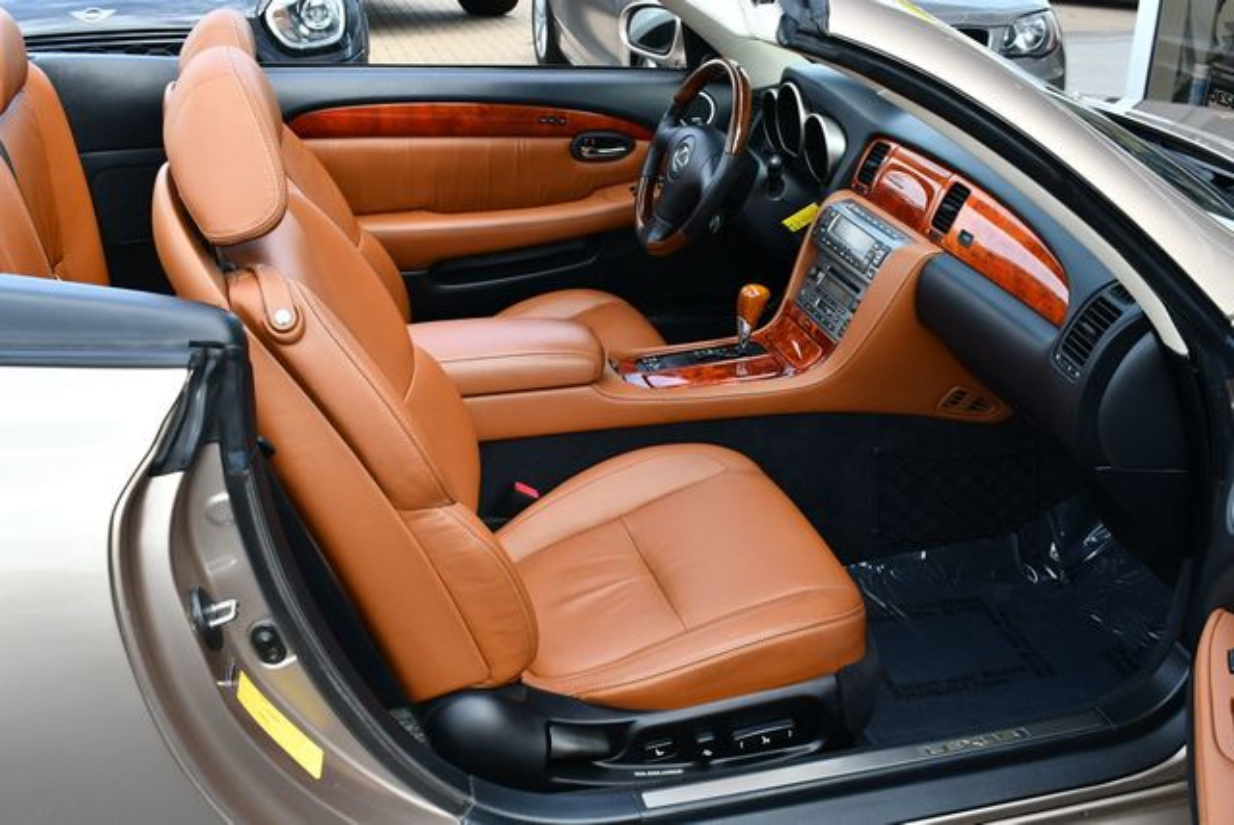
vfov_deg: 36.9
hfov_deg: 53.1
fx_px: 1235
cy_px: 412
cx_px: 617
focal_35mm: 36
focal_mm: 18
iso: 250
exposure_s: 1/250
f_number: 5.6
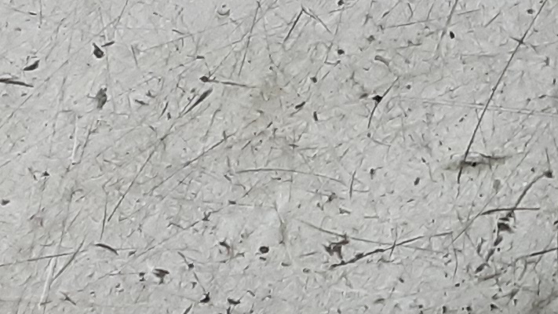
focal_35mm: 135
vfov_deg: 9.0
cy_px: 176
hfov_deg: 15.1
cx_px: 741
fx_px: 1998
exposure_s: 1/50
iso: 125
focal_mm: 2.91
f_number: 1.9
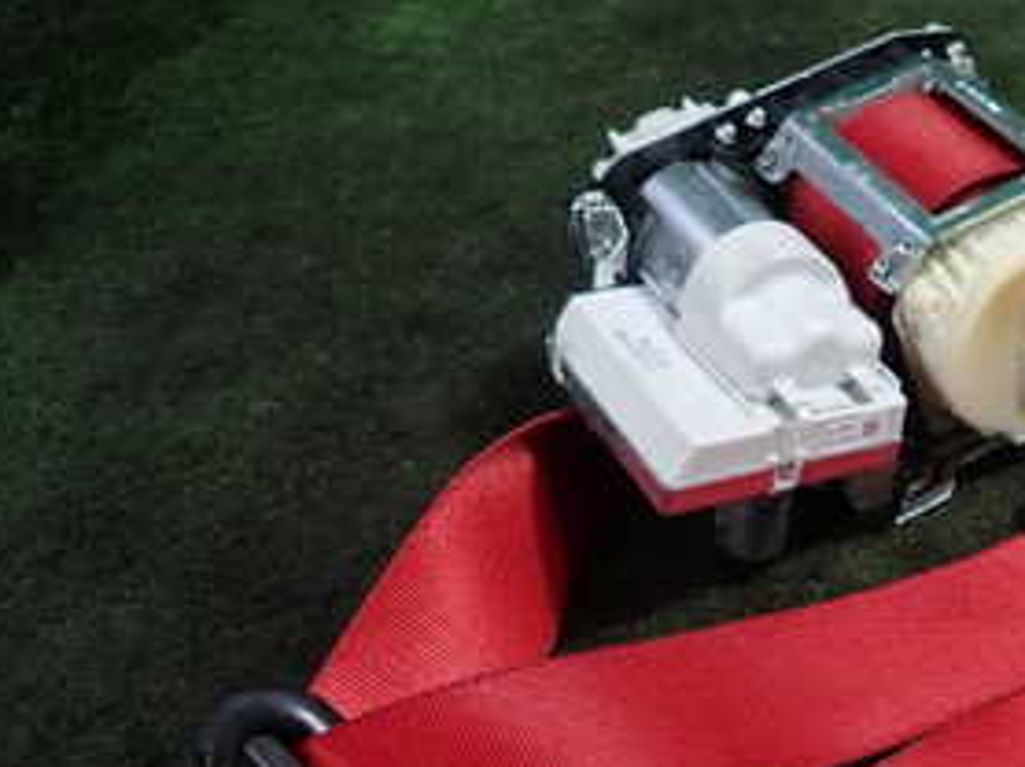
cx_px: 789
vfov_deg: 26.7
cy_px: 553
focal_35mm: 54
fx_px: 1598
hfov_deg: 34.7
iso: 200
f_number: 2
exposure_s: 1/50
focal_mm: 4.5
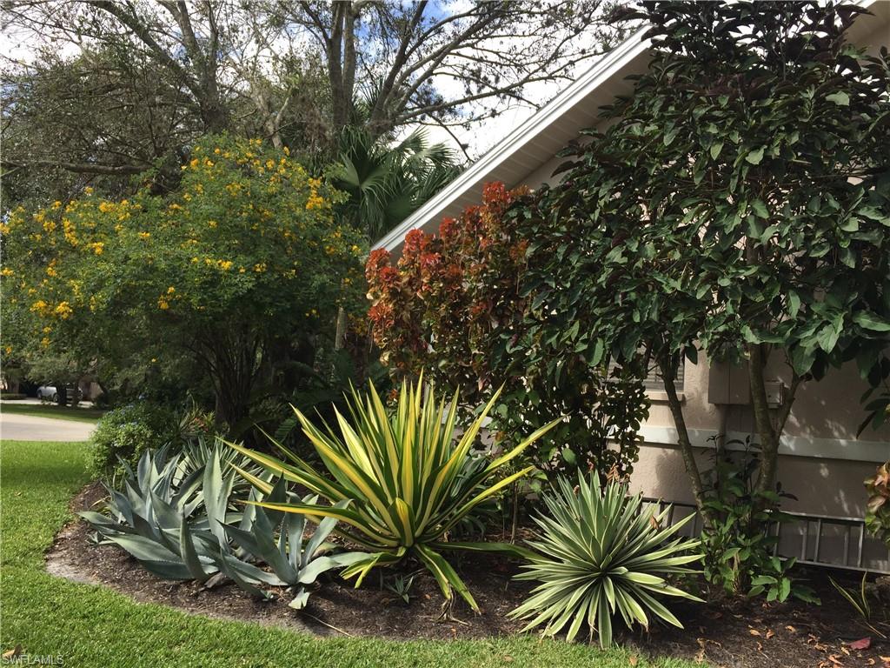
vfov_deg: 48.2
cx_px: 445
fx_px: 746
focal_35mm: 29
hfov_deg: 61.7
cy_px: 334
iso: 32
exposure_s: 1/746
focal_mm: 4.15
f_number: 2.2
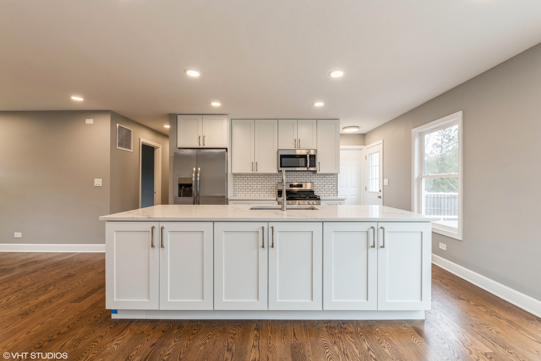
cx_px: 270
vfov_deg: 77.4
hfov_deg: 100.4
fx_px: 225
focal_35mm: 15
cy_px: 180
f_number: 9
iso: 200
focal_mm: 15
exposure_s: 1/10
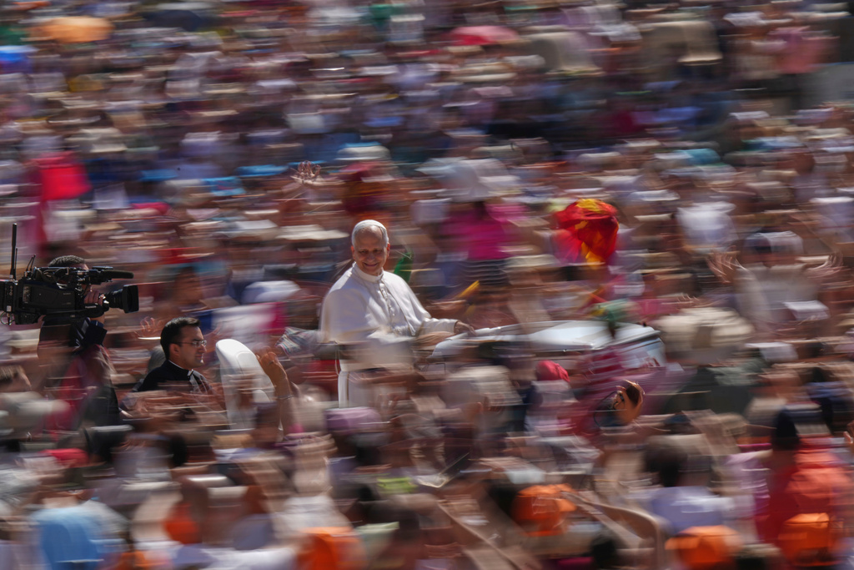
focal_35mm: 560
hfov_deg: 3.7
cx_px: 427
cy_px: 285
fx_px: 13285
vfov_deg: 2.5
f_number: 32
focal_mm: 560
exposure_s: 1/10
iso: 50
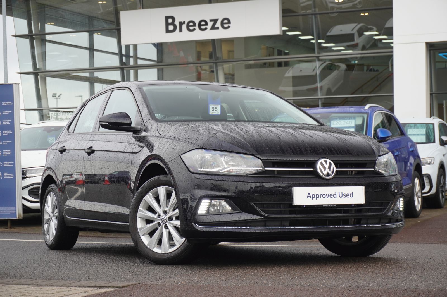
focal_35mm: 75
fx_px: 930
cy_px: 148
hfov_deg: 27.0
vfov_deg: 18.2
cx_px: 224
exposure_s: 1/200
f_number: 5.6
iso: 400
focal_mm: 50
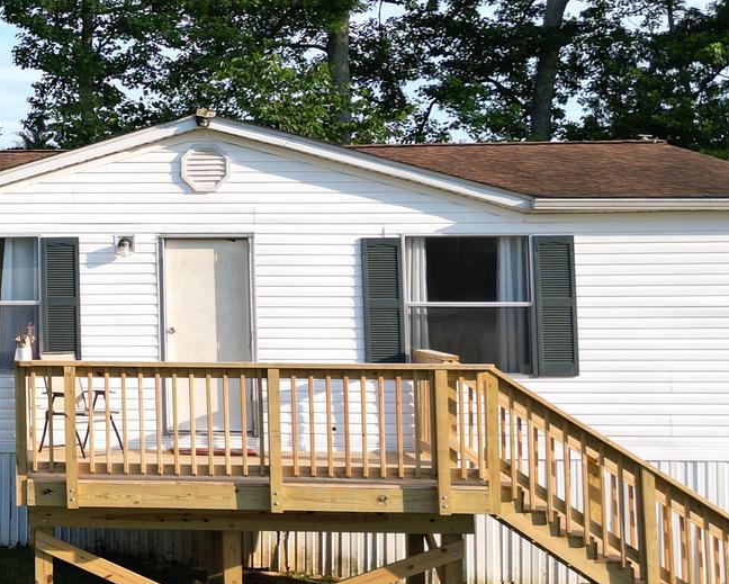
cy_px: 162
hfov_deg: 23.9
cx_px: -92
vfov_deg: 20.6
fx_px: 1597
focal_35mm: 74
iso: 100
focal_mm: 6.72
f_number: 1.7
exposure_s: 1/1250
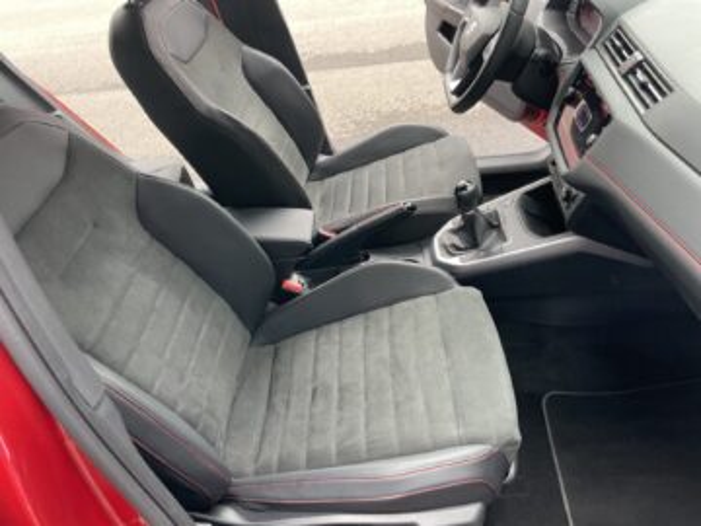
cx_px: 350
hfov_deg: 67.3
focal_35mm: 26
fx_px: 527
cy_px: 263
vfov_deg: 53.1
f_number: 1.6
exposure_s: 1/105
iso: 125
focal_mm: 4.2
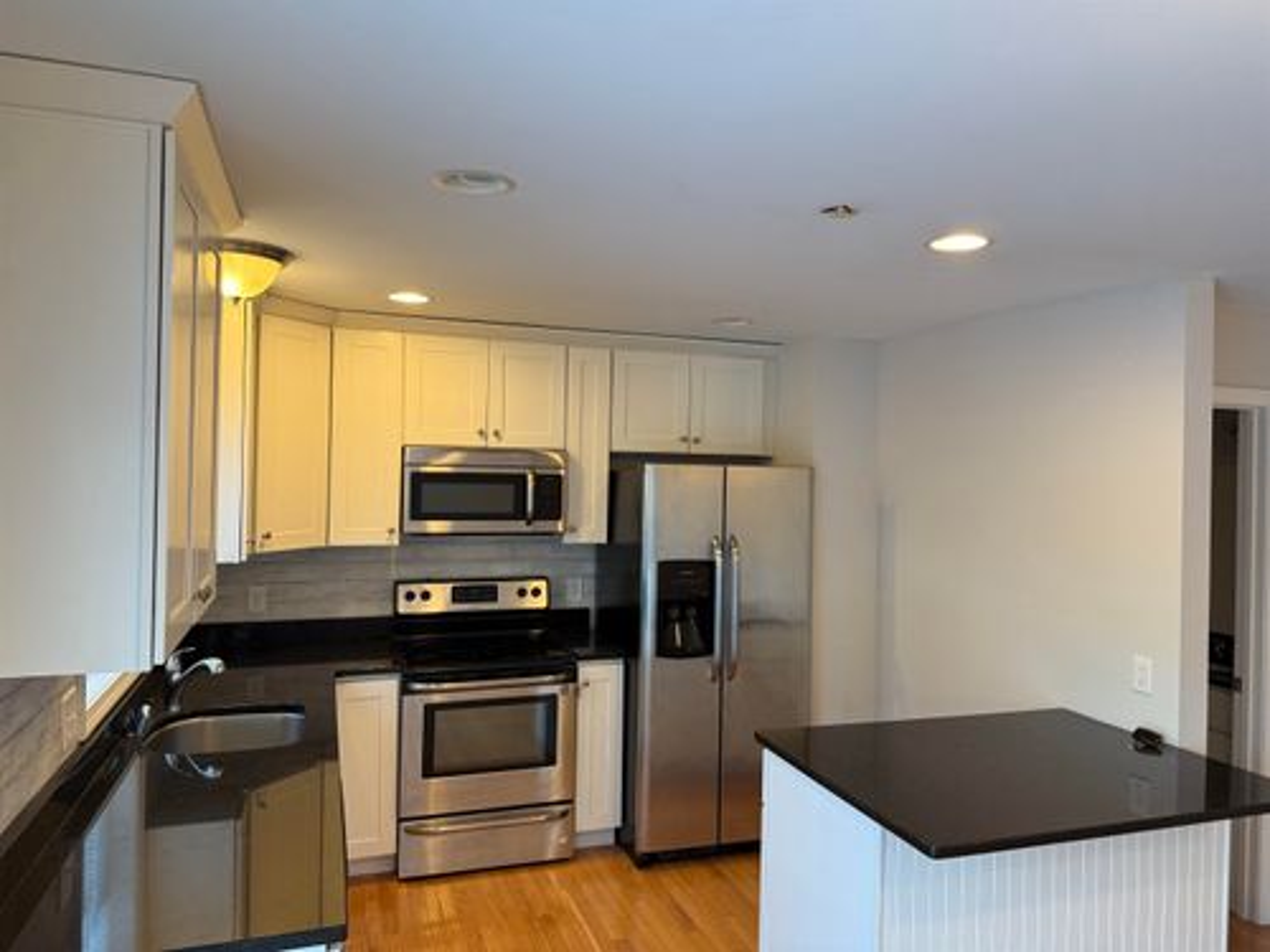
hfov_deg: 71.6
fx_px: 881
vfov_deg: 56.8
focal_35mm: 24
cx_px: 635
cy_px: 476
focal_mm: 6.76
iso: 160
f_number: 1.78
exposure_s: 1/120
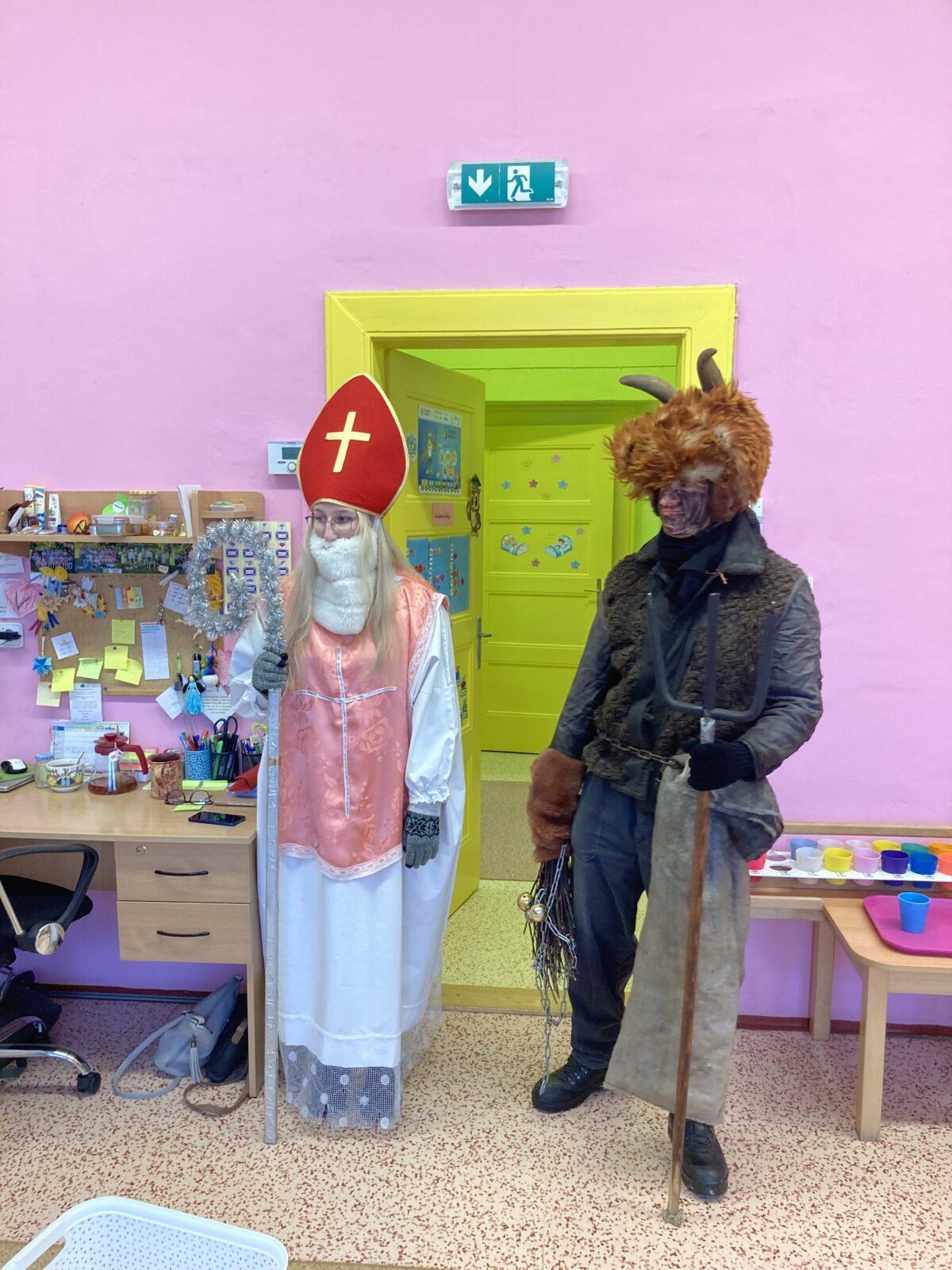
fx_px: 1027
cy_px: 635
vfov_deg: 63.4
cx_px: 476
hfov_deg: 49.7
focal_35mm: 28
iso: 64
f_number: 1.8
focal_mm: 3.99
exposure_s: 1/50
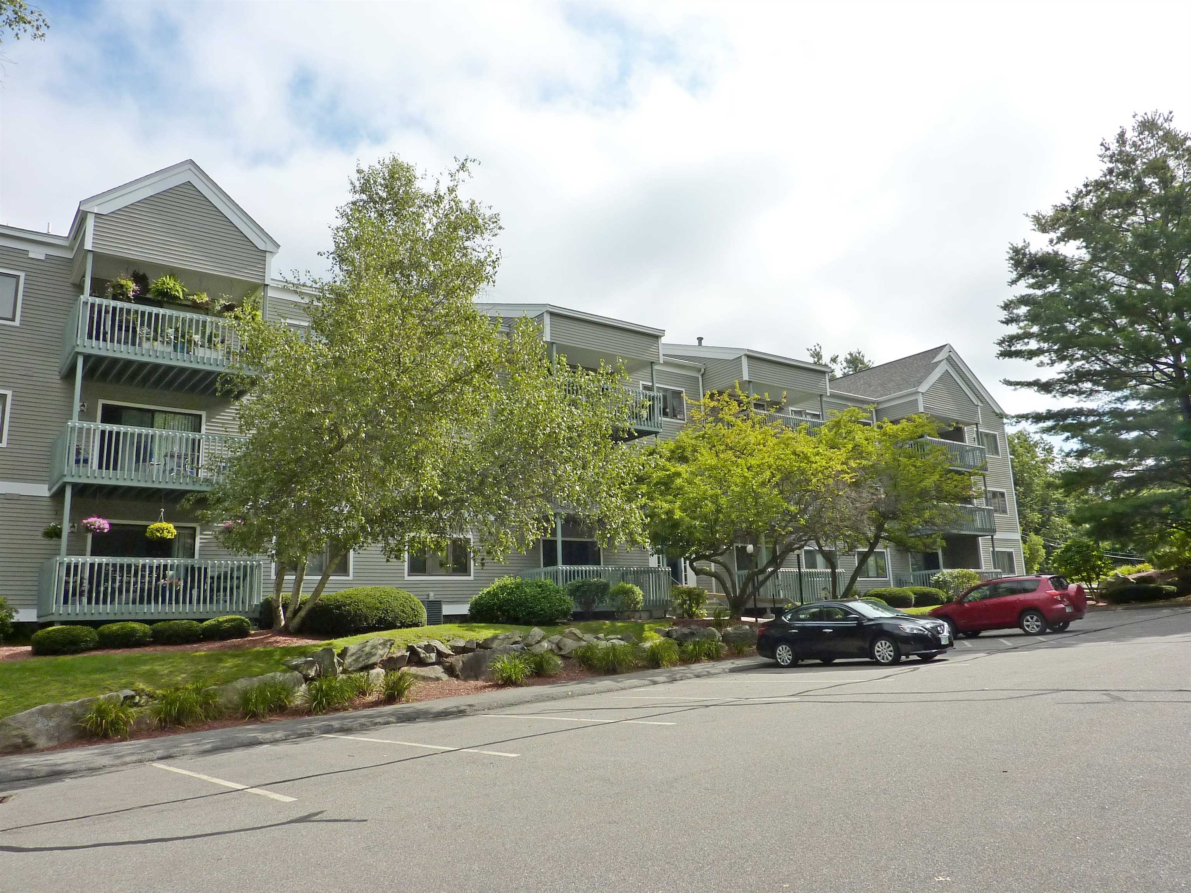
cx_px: 596
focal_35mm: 25
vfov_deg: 54.9
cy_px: 446
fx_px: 860
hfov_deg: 69.4
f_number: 5
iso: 125
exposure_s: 1/500
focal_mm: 4.1
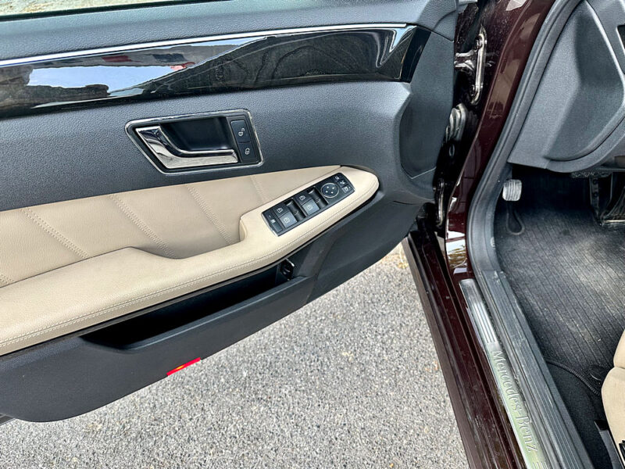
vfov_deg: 56.8
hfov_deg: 71.6
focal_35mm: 24
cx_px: 312
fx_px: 433
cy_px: 234
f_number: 1.78
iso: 80
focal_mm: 6.86
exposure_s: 1/121
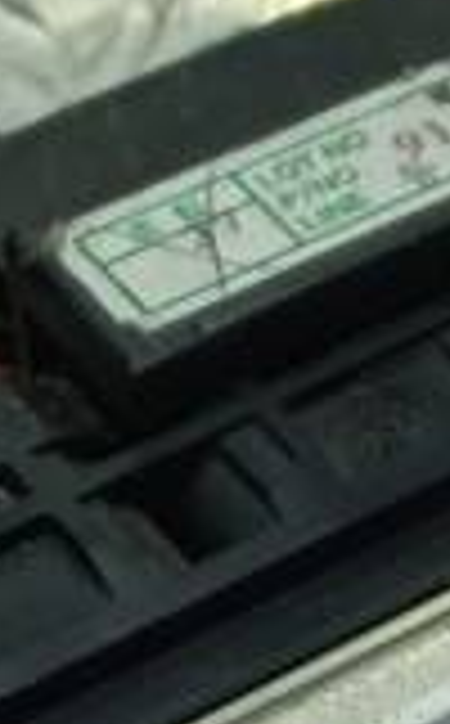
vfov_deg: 11.8
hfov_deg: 7.7
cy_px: 1151
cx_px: 468
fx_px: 3331
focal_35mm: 169
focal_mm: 4.6
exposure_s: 1/100
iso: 25
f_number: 1.8
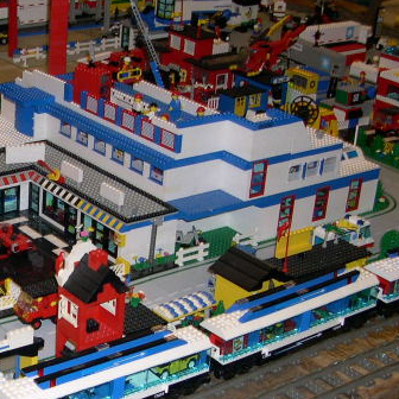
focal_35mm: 80
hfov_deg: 20.8
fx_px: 1043
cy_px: 258
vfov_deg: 21.6
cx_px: -15
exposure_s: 1/60
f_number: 2.8
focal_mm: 8
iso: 100
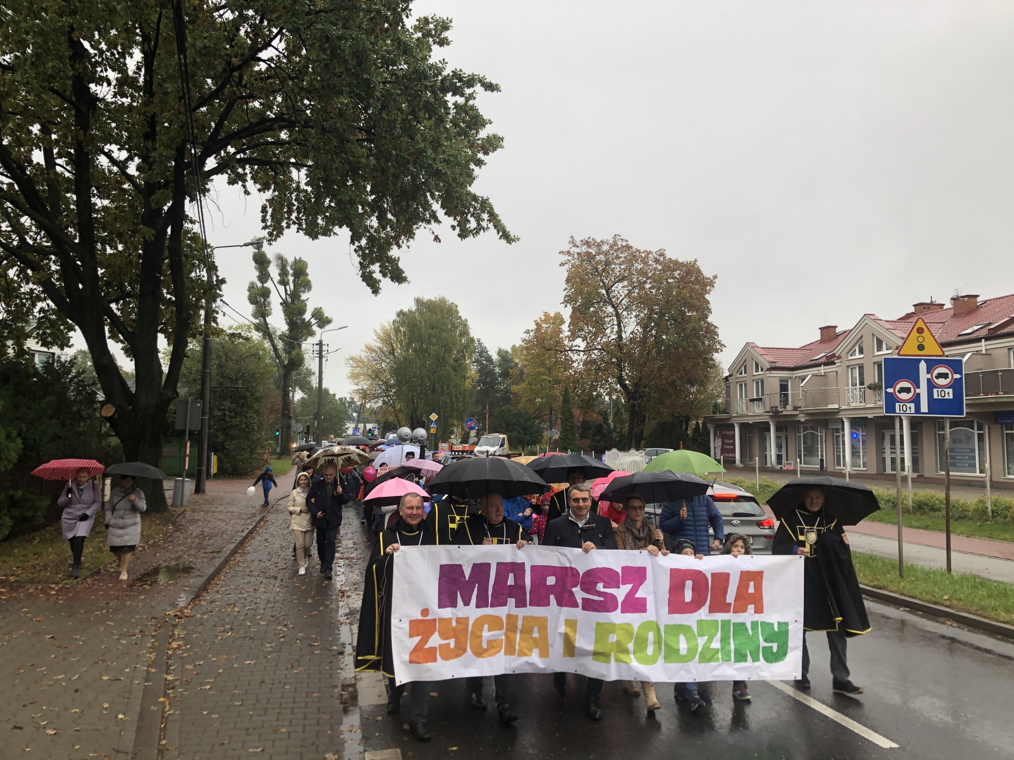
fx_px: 820
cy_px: 380
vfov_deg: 49.7
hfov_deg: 63.4
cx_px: 507
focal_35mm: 28
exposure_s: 1/120
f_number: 1.8
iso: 20
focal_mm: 3.99
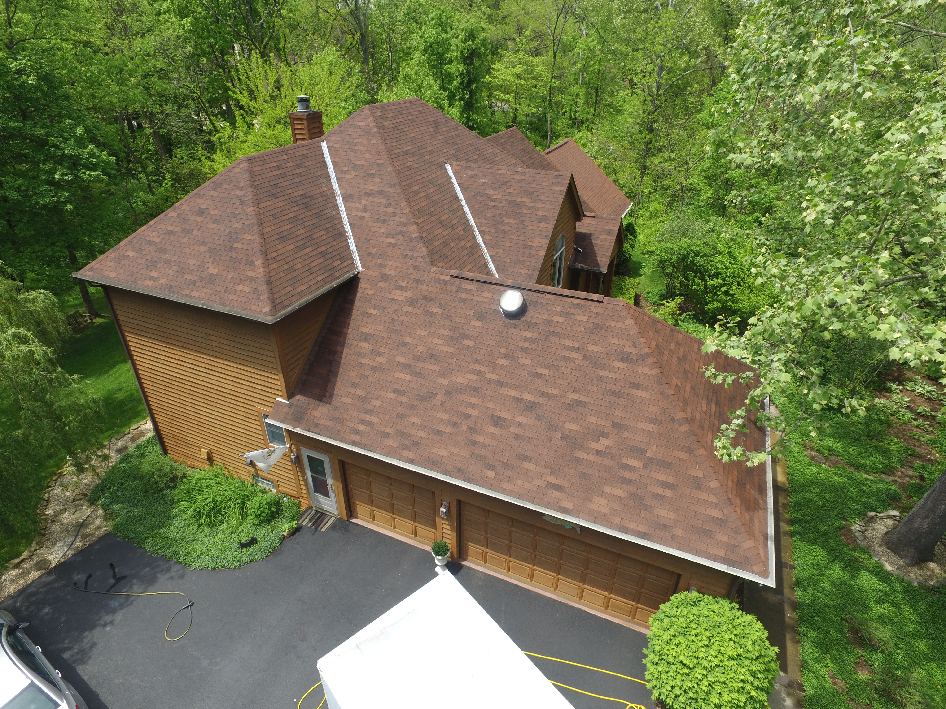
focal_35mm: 20
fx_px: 547
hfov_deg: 81.7
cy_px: 354
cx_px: 473
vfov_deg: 66.0
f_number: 2.8
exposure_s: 1/382
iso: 100
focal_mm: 3.61
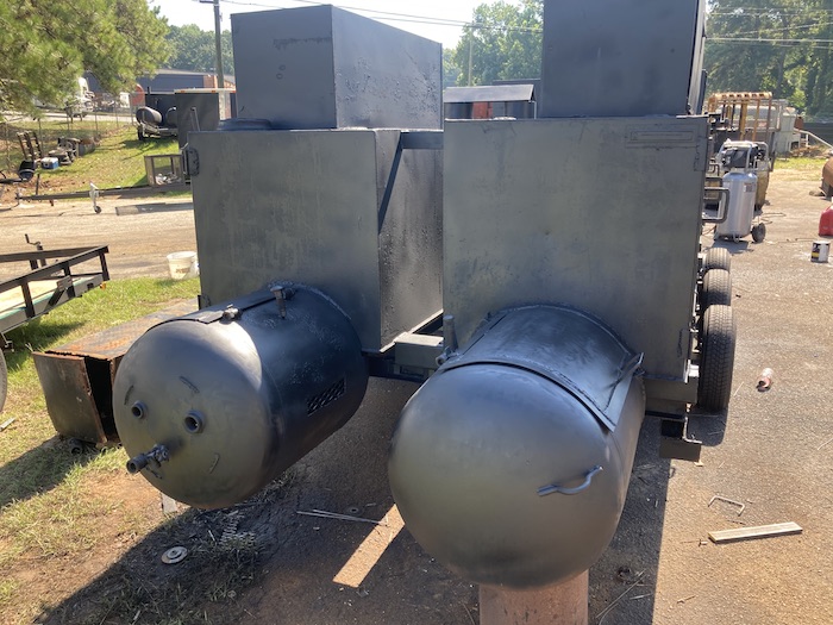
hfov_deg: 63.4
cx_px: 416
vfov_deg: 49.7
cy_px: 312
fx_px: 674
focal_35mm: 28
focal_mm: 3.99
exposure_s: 1/180
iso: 20
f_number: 1.8
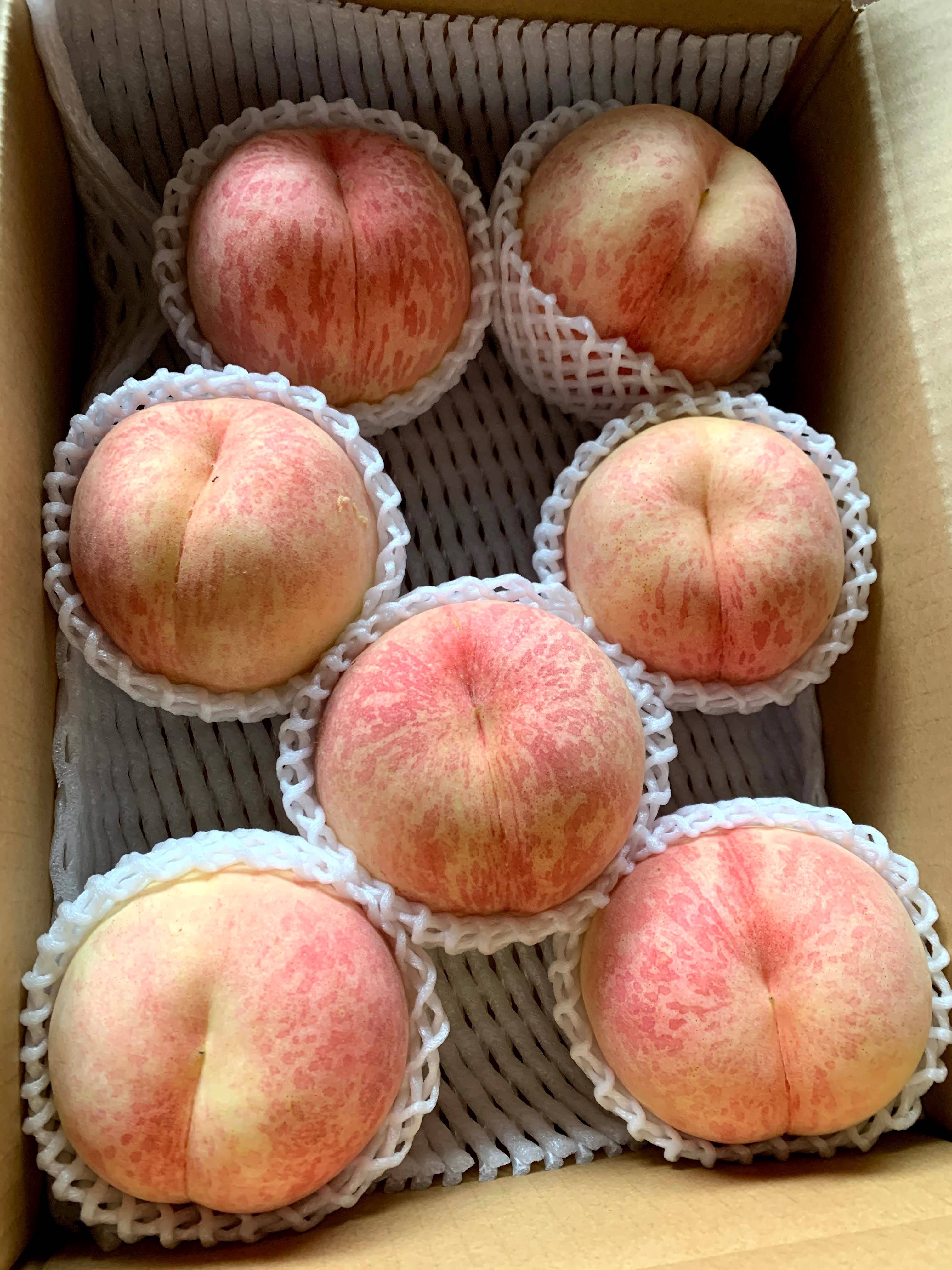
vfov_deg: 67.3
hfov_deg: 53.1
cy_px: 635
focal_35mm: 26
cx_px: 476
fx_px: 953
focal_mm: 4.25
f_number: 1.8
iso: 100
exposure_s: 1/87
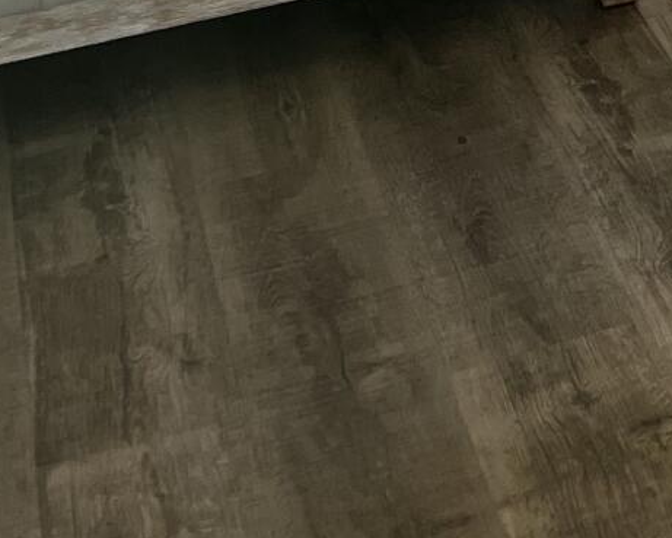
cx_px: 780
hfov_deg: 16.8
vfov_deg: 11.4
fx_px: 2188
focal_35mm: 110
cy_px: -799
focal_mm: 5.7
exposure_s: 1/121
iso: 80
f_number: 1.5
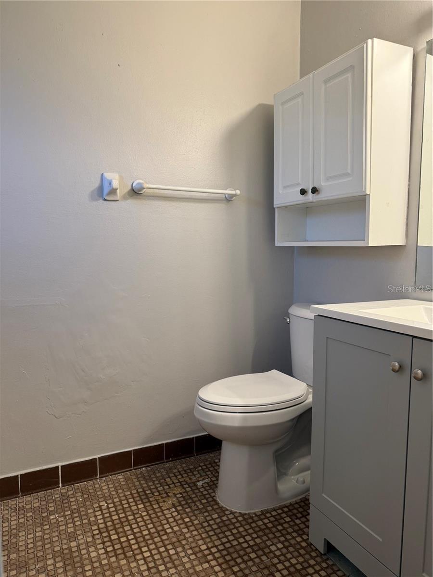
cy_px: 288
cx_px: 216
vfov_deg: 71.6
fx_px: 400
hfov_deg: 56.8
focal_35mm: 24
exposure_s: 1/60
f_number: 1.78
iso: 125
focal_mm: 6.76
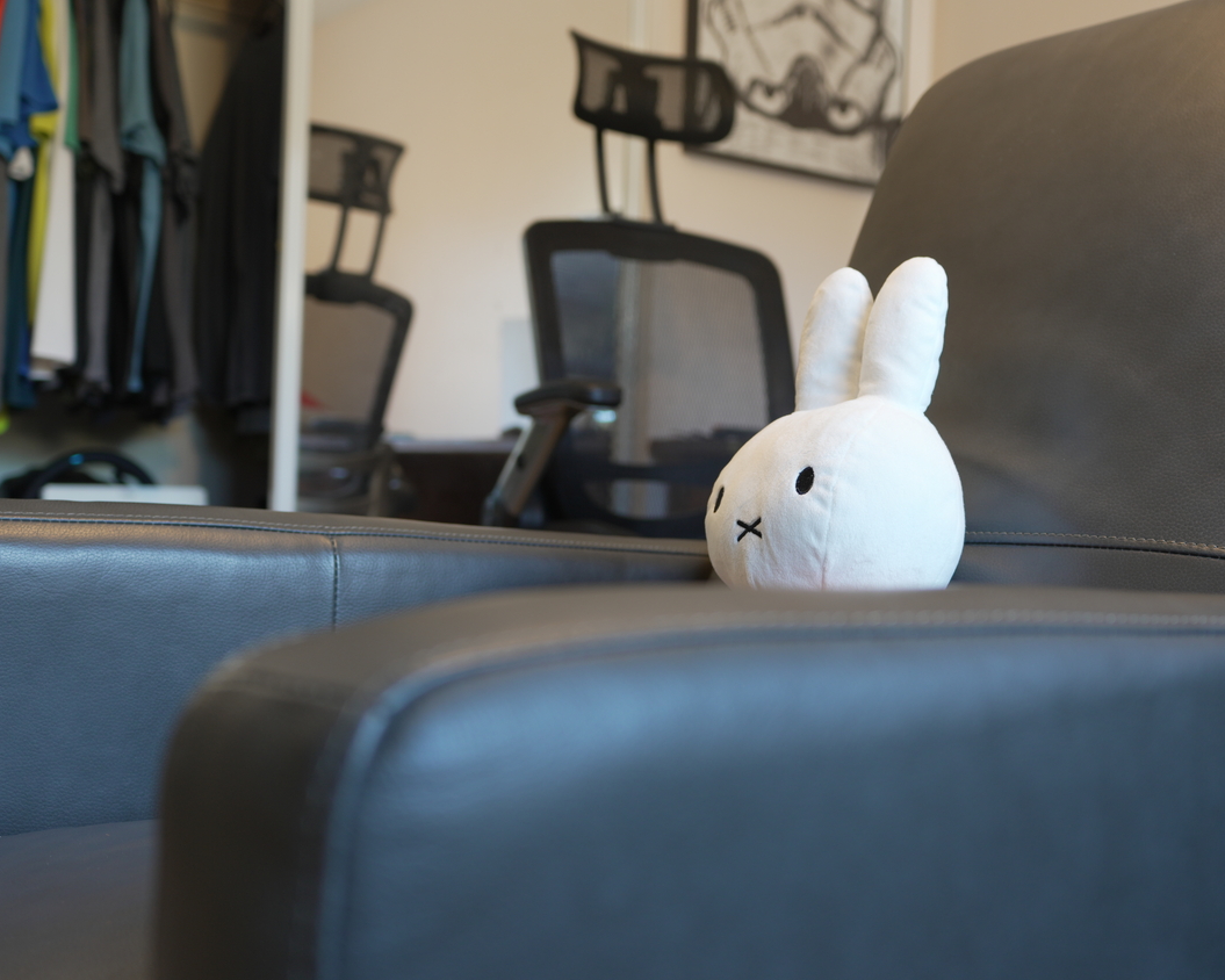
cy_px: 493
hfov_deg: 44.6
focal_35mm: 41
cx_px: 713
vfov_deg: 36.5
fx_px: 1486
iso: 125
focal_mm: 24
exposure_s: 1/13
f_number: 2.8
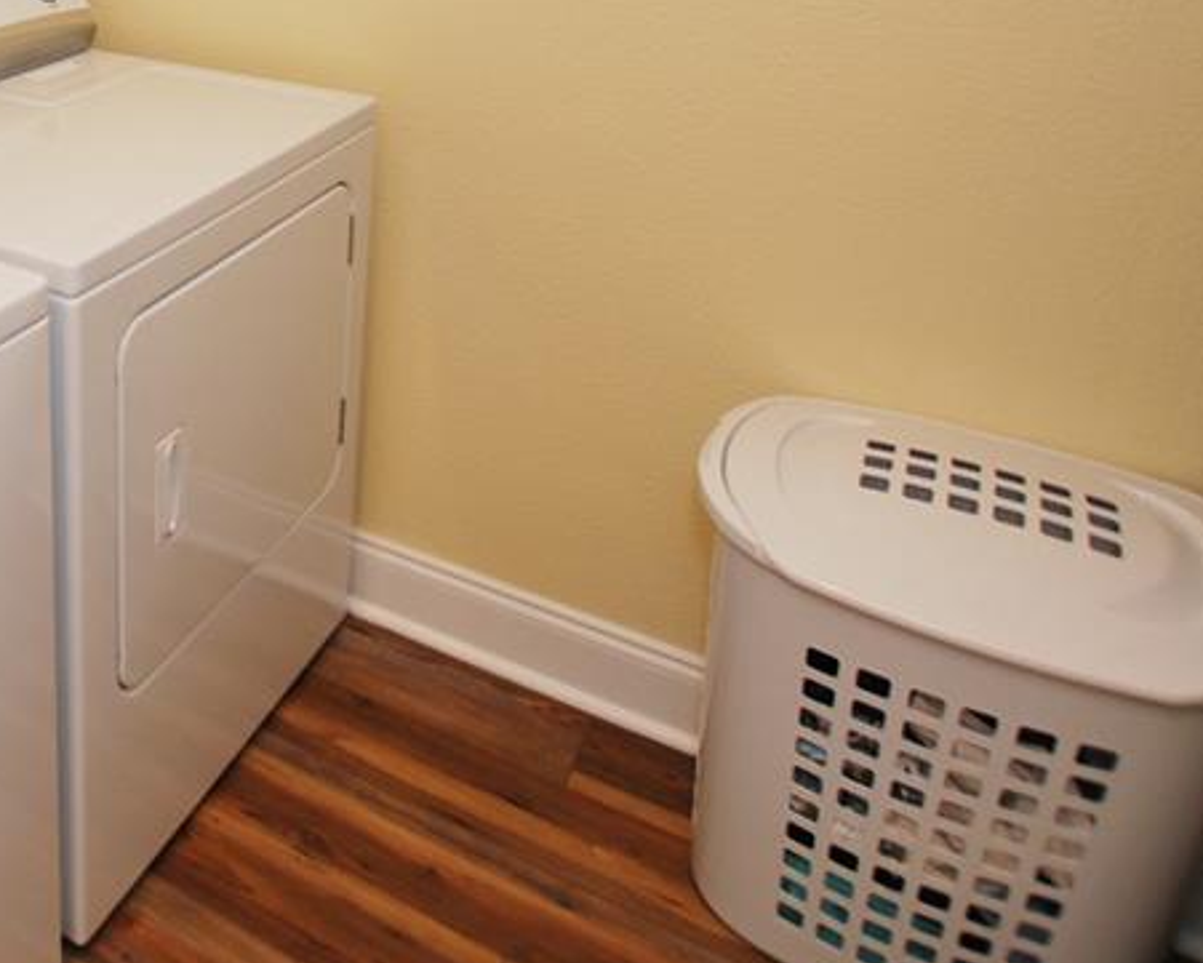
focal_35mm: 32
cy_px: 84
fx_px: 1140
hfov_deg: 48.3
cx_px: 69
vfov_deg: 41.9
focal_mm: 10
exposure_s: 1/60
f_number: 4
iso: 200
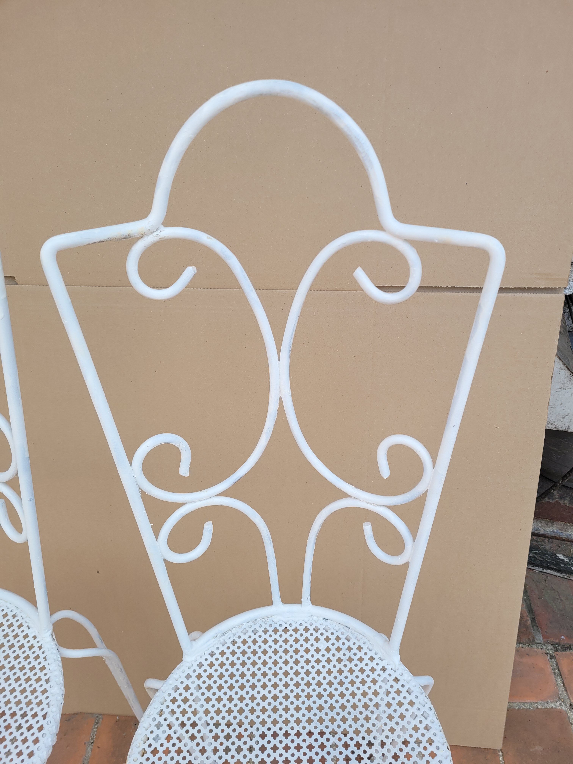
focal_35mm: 26
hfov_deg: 53.1
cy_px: 382
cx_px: 286
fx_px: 574
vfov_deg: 67.3
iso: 40
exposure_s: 1/730
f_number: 1.8
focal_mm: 5.4
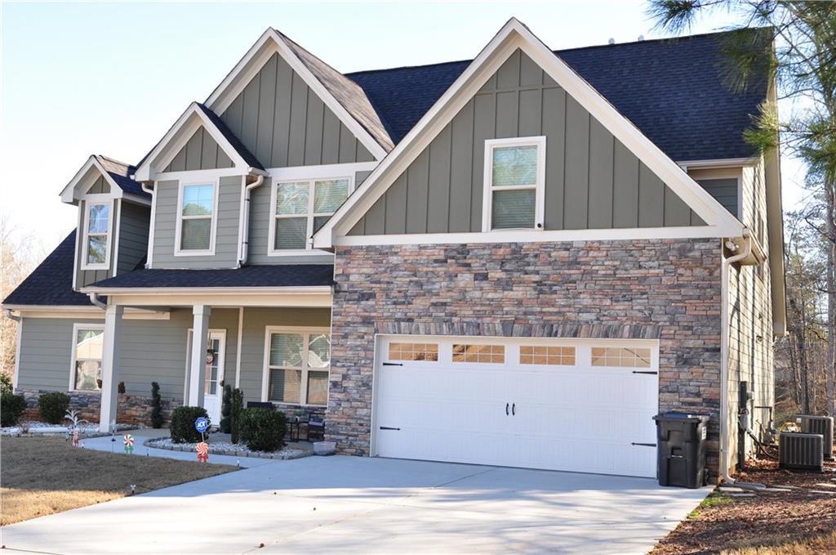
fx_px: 904
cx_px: 418
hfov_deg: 49.6
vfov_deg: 34.1
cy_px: 278
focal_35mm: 39
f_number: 7.1
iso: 400
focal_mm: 26
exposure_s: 1/200
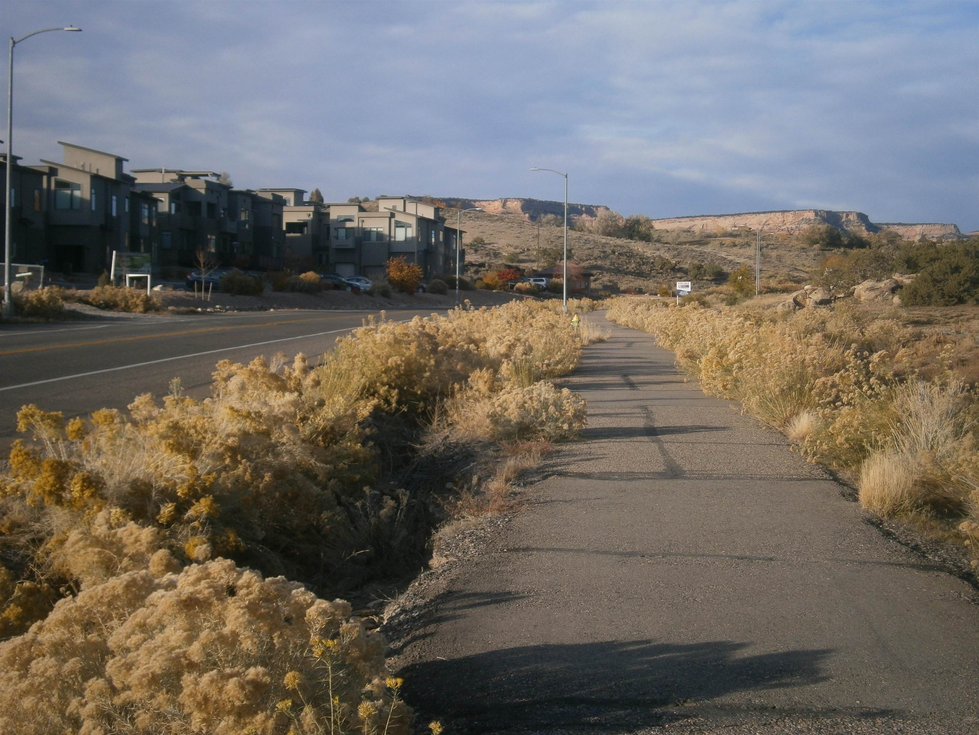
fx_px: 1697
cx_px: 490
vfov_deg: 24.4
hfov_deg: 32.2
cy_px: 368
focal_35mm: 60
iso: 80
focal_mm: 10.7
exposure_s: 1/500
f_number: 3.9
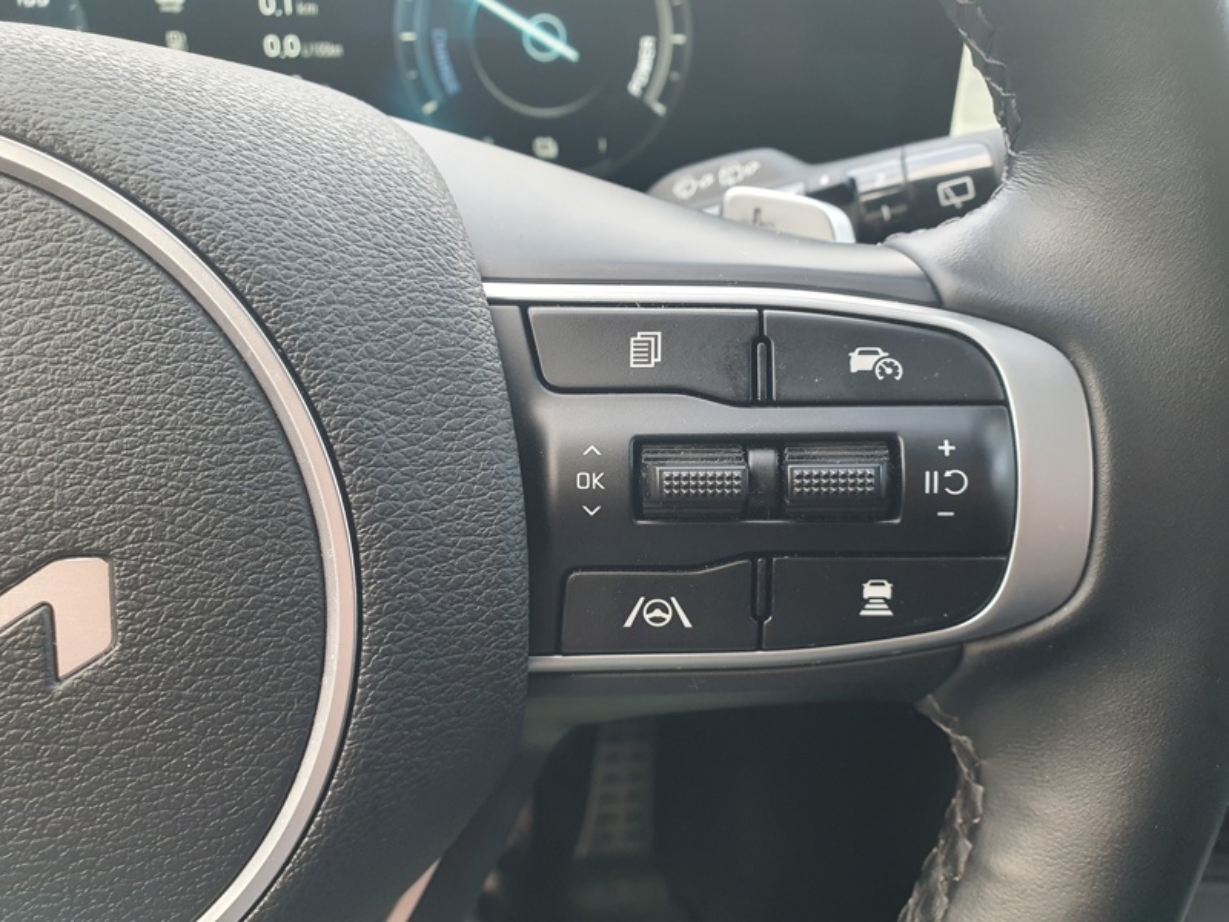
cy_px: 461
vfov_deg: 53.1
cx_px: 614
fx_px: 923
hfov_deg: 67.3
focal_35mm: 26
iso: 250
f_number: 2.4
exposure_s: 1/100
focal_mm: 4.32
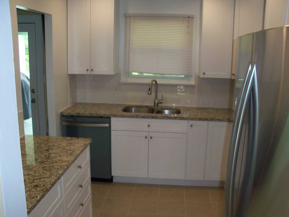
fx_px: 292
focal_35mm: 35
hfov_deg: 52.6
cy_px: 108
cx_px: 144
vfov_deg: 40.7
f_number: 3
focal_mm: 6.3
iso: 100
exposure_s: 1/30
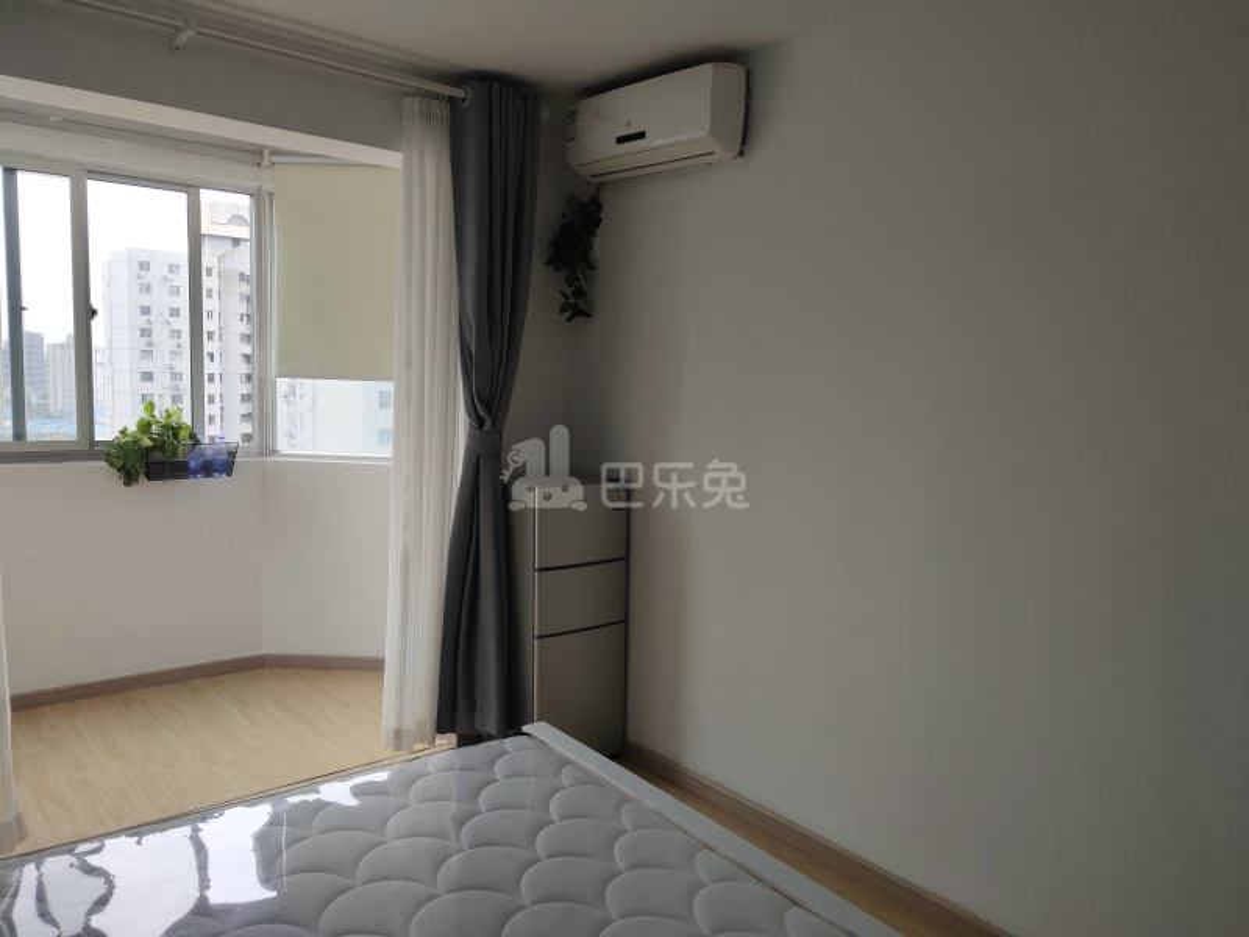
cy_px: 468
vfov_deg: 53.1
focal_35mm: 26
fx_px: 938
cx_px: 624
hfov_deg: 67.3
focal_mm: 4.27
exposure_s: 1/483
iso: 50
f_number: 1.79
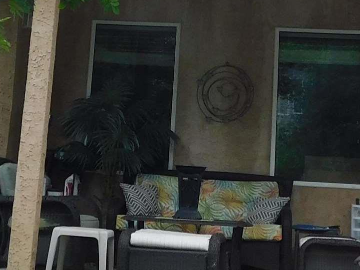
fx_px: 1019
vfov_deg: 14.3
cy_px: -102
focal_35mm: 98
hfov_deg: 20.0
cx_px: 184
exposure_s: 1/250
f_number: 3
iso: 125
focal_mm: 4
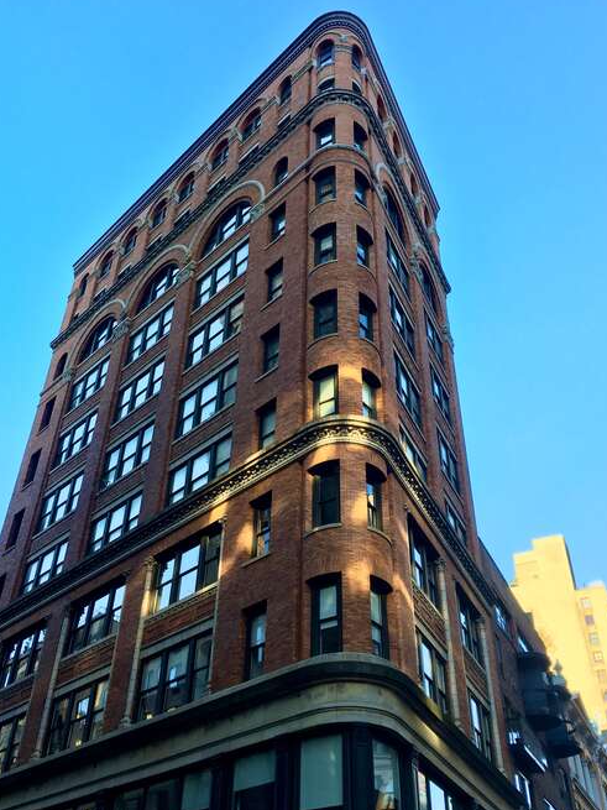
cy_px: 422
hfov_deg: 41.8
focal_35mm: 34
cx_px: 288
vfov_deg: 53.9
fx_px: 795
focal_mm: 4.15
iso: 25
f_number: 2.2
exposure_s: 1/190
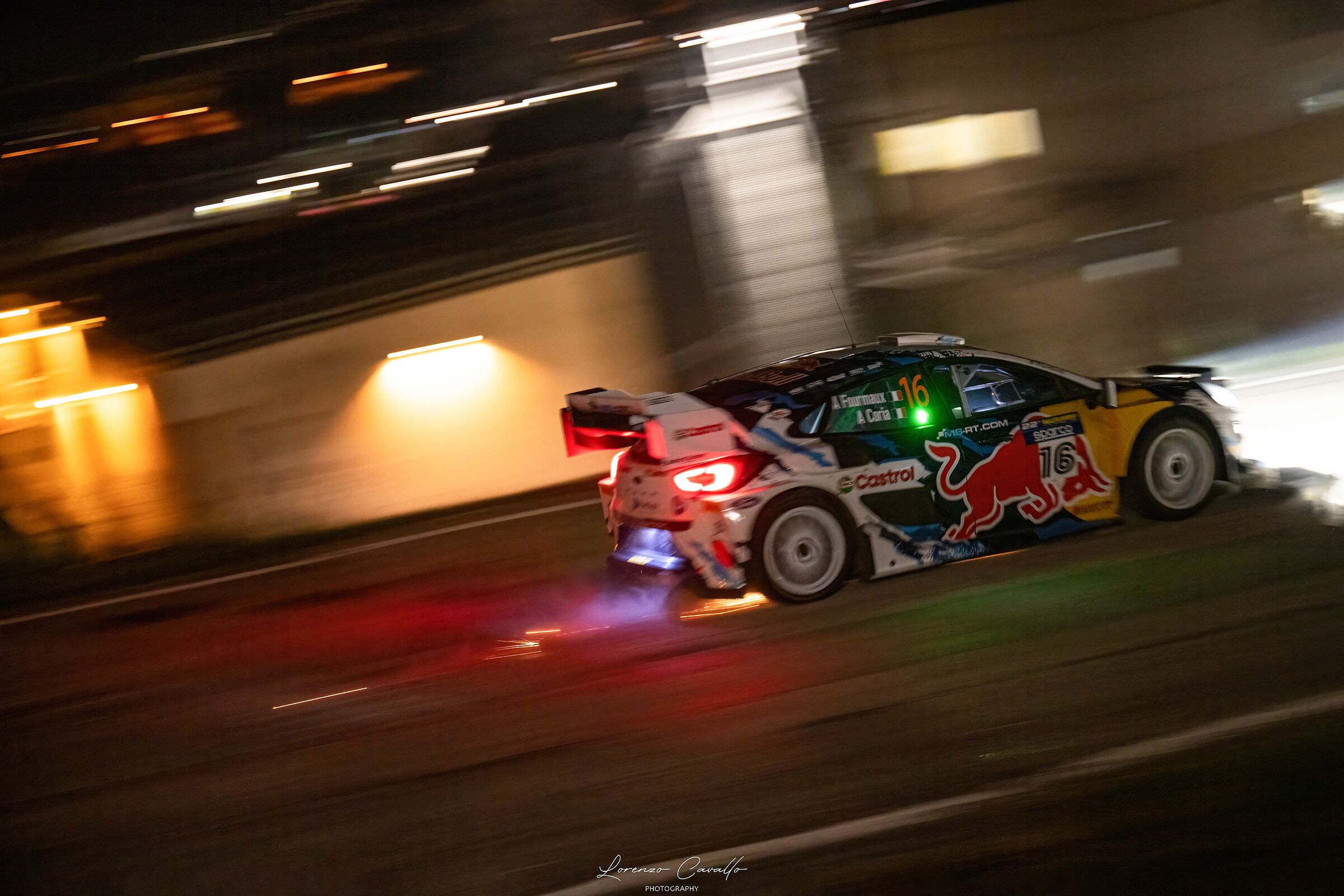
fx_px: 2613
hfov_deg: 28.8
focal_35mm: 70
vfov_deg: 19.5
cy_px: 448
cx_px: 672
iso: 2000
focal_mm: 70
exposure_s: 1/60
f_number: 2.8
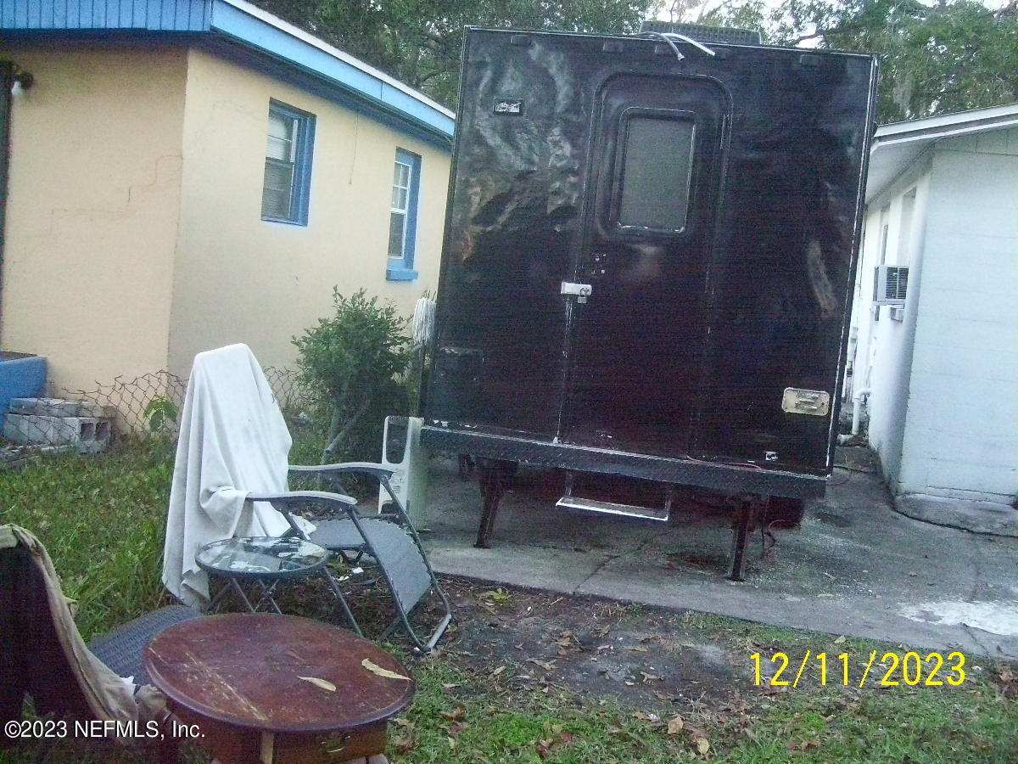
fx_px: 1059
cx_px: 509
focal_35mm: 36
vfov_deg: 39.7
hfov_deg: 51.4
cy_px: 382
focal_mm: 6
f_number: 2.7
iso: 1250
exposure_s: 1/160
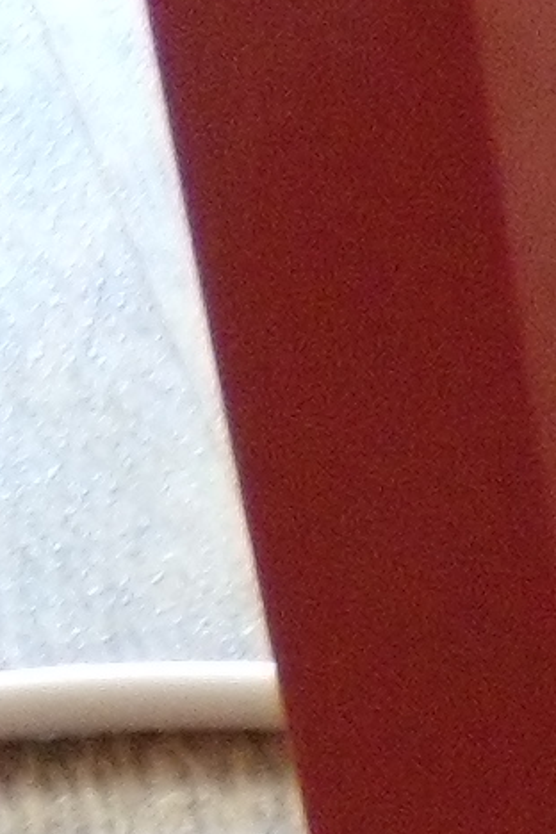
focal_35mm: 261
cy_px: 971
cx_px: 1278
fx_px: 6046
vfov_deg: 7.8
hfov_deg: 5.1
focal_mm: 6.4
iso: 400
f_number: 3.6
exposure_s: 1/25
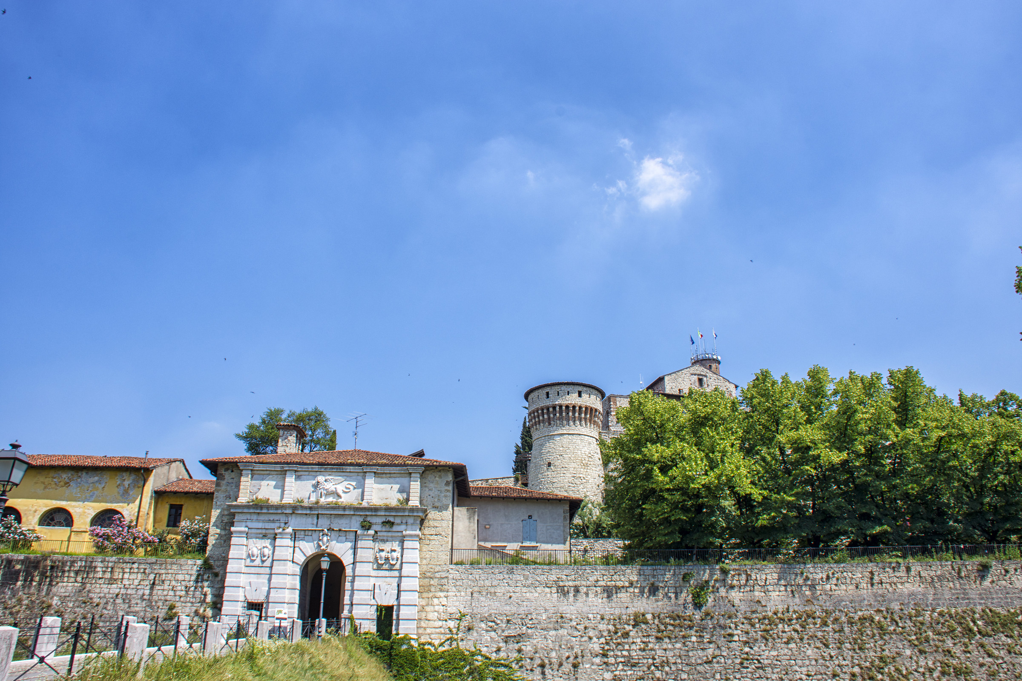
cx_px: 511
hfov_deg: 67.4
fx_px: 766
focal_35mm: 27
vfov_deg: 47.9
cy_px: 340
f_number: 11
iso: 100
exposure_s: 1/125
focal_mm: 18
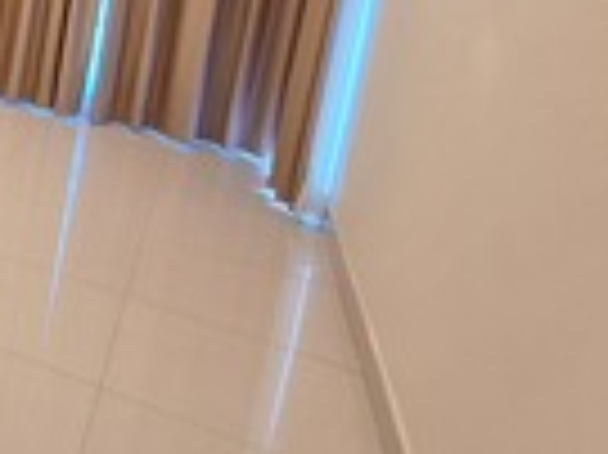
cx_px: -327
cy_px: -29
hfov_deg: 27.5
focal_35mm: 44
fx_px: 772
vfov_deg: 29.9
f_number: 2.2
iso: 160
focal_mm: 1.74
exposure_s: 1/50
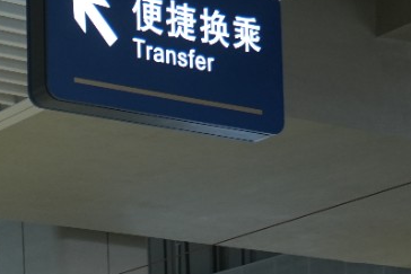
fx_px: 1656
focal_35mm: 145
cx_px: -177
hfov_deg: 13.4
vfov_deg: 8.9
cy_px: 549
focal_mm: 33
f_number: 4
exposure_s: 1/40
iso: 800
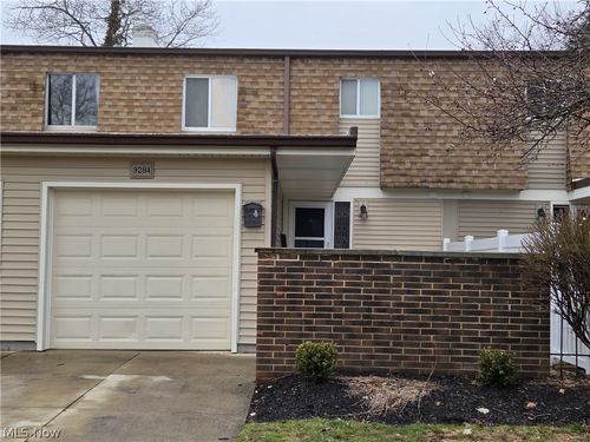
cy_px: 221
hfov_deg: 41.2
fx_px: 784
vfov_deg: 31.5
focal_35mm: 46
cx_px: 295
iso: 25
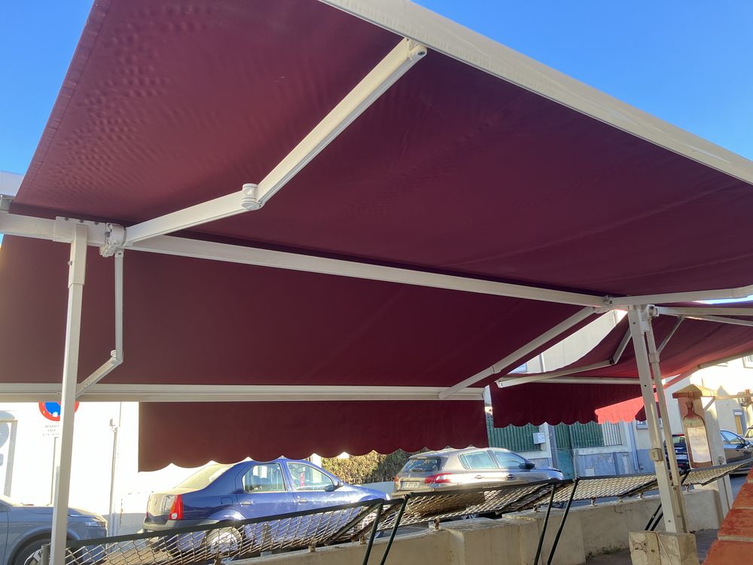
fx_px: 609
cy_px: 282
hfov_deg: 63.4
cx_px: 376
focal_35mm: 28
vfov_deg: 49.7
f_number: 1.8
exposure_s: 1/121
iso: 40
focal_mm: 3.99
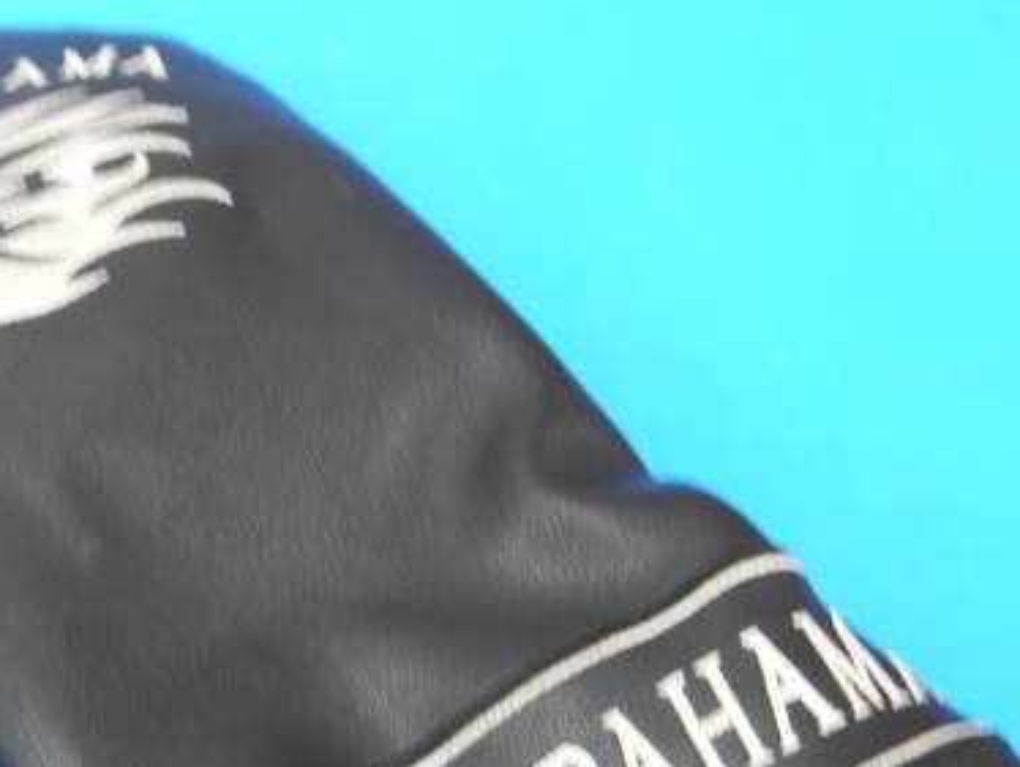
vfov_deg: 13.9
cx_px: 194
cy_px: 560
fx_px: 3125
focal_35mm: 106
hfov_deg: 18.4
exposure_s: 1/60
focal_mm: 31
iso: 800
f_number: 5
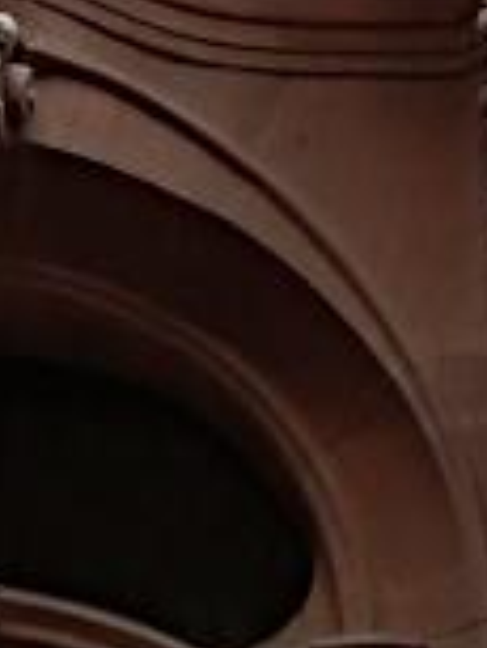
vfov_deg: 9.3
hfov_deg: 8.2
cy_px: -1101
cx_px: -89
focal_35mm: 180
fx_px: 3372
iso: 125
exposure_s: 1/400
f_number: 3
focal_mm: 4
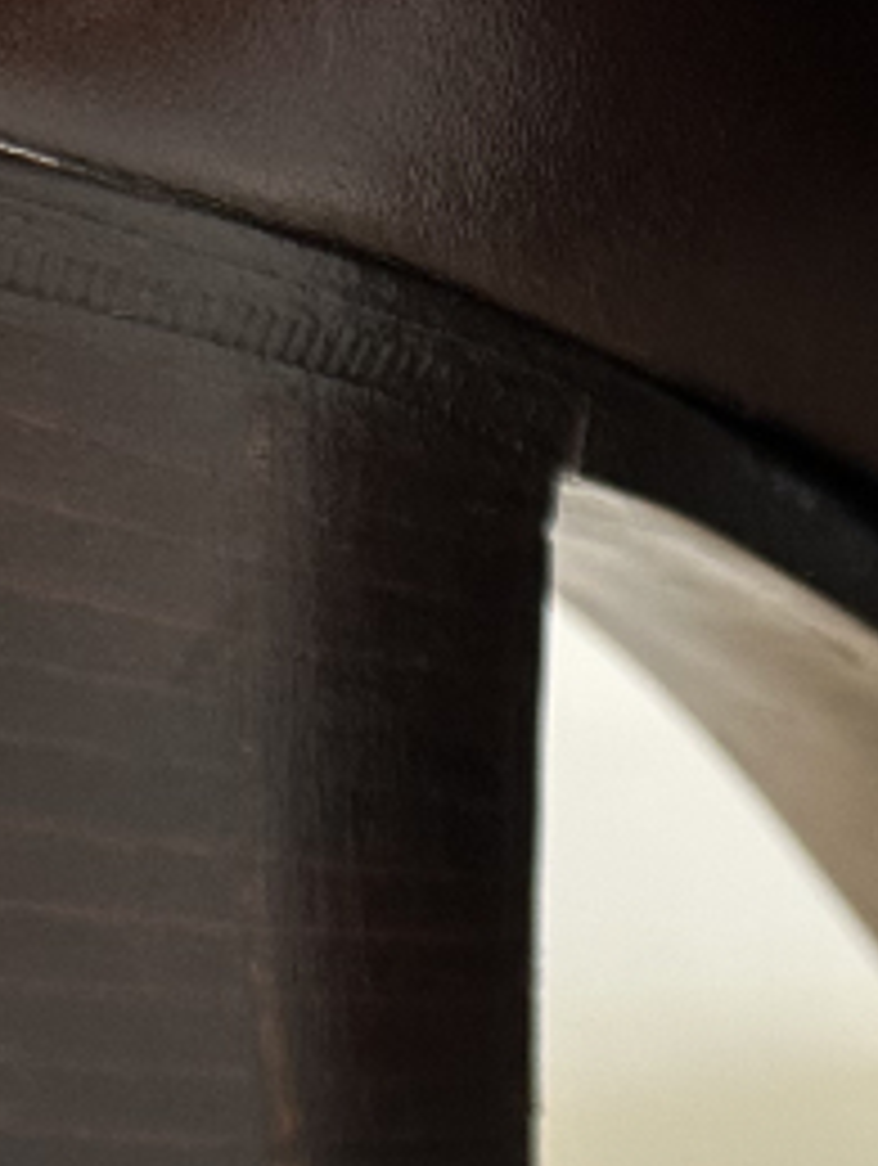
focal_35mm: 111
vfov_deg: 17.2
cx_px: 1234
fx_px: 3745
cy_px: 1225
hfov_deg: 12.8
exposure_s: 1/100
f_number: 1.8
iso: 200
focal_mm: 6.9
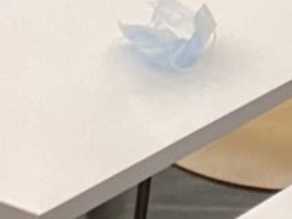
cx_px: 669
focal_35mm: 184
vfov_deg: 6.9
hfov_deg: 9.7
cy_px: -527
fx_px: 1552
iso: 125
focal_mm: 4.25
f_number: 1.8
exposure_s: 1/60
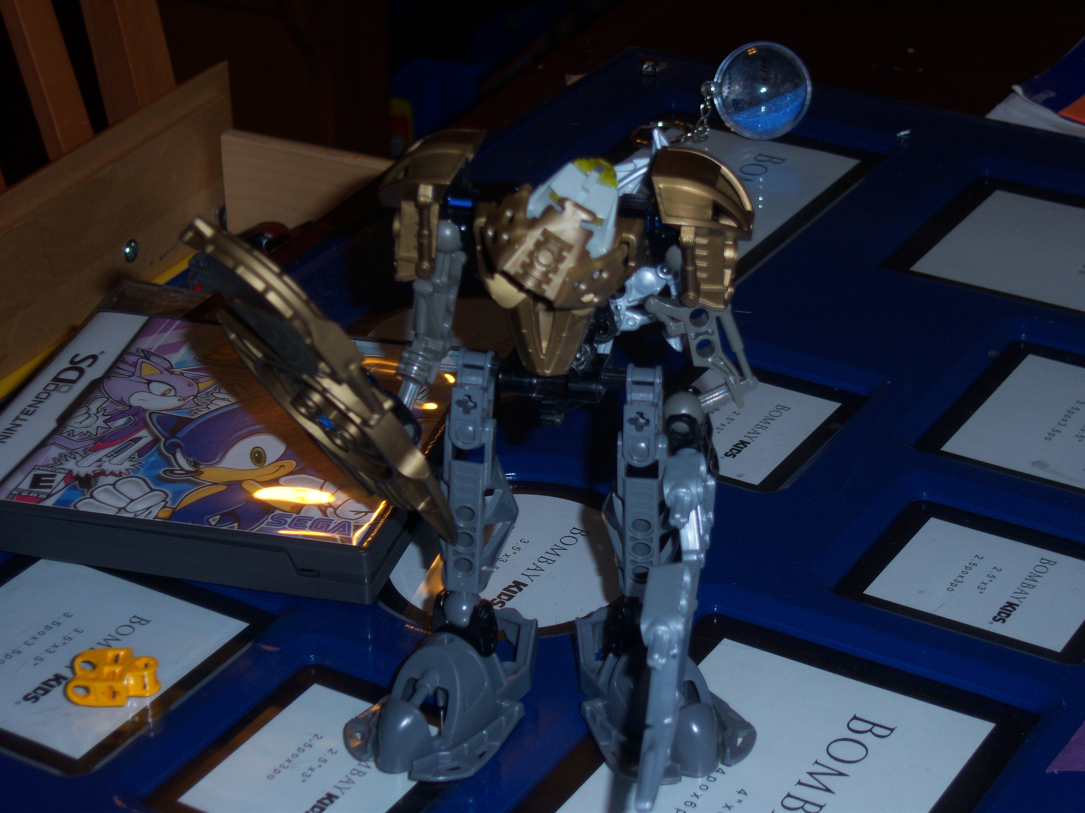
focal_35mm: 81
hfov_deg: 24.1
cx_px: 542
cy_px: 406
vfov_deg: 18.2
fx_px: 2539
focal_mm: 17.1
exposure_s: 1/80
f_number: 4
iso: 80
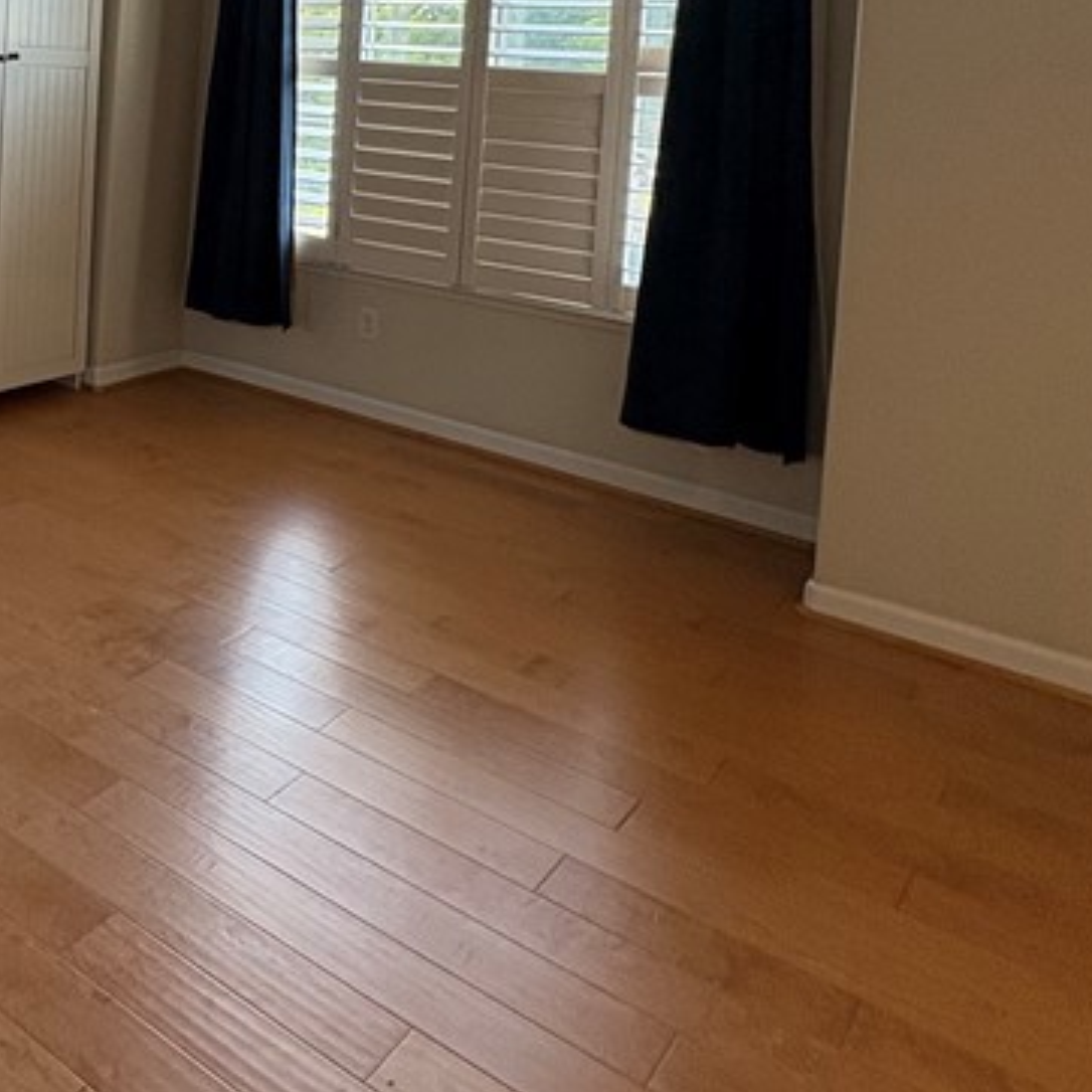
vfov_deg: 42.8
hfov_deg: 40.7
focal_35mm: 35
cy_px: 84
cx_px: -24
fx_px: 1249
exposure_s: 1/120
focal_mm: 2.22
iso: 200
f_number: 2.2
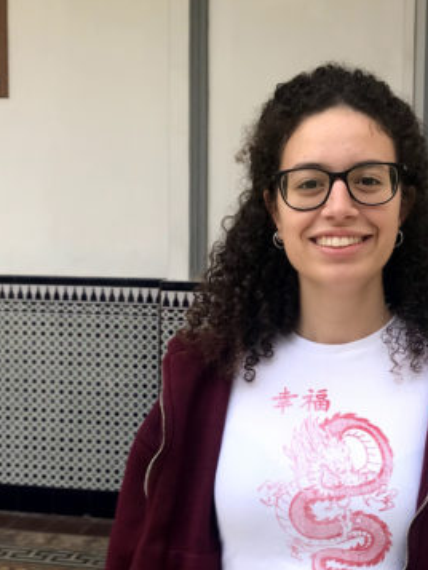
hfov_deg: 35.8
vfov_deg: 46.8
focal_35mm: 40
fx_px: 659
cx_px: 264
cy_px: 276
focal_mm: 3.99
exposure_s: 1/150
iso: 20
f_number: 1.8
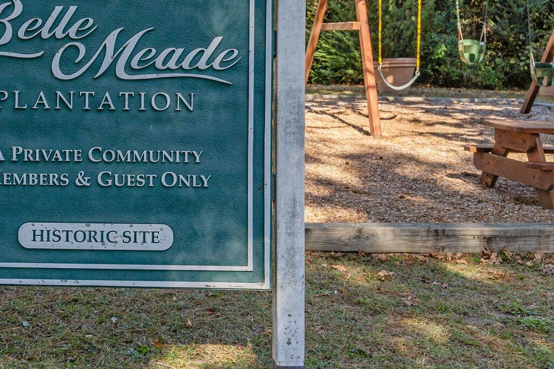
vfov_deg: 24.0
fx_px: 862
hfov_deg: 34.2
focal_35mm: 56
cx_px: 86
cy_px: 102
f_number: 6.3
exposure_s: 1/400
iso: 400
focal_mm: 28
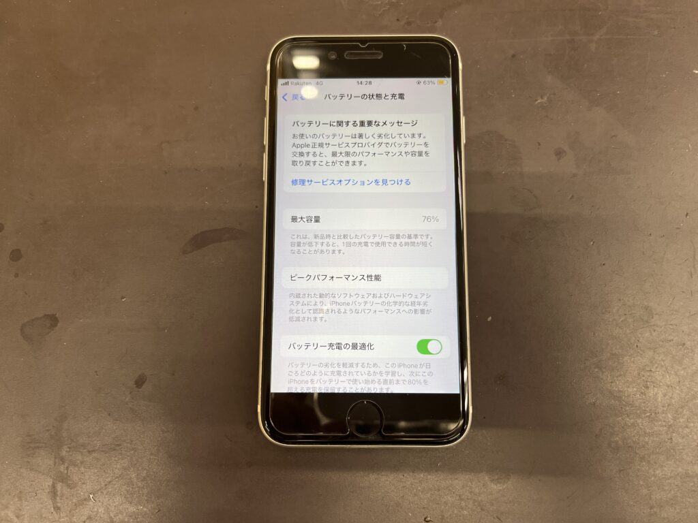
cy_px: 262
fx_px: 524
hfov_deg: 67.3
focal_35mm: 26
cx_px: 349
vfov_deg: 53.1
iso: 80
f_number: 1.6
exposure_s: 1/120
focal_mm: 5.1
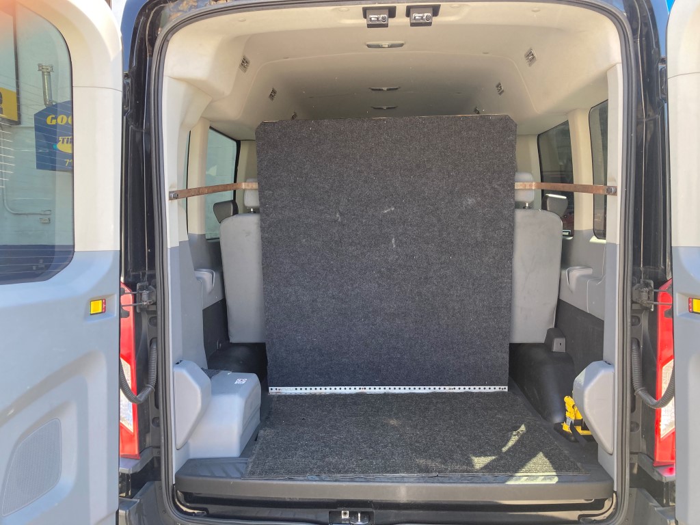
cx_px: 350
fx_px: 566
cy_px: 262
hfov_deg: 63.4
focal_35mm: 28
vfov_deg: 49.7
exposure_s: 1/121
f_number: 1.8
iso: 40
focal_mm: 3.99
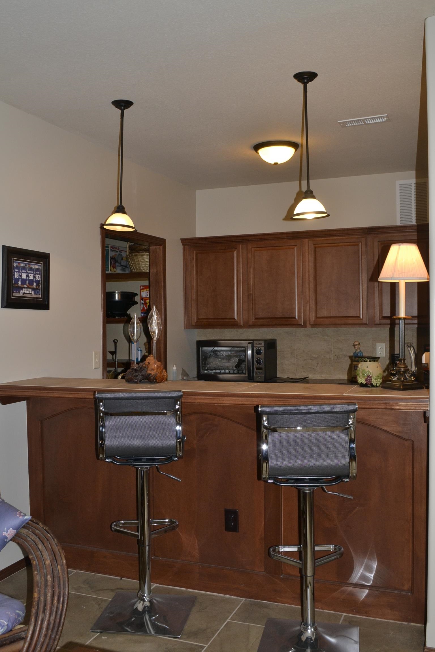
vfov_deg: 57.2
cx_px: 218
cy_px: 326
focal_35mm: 33
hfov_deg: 40.0
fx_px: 598
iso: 640
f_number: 8
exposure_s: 1/60
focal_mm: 22
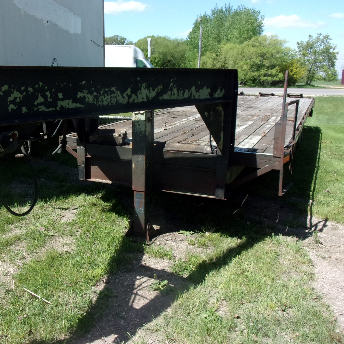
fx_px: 382
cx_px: 135
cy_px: 175
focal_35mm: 34
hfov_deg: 48.1
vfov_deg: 48.4
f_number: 10.8
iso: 200
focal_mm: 5.1
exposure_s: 1/150
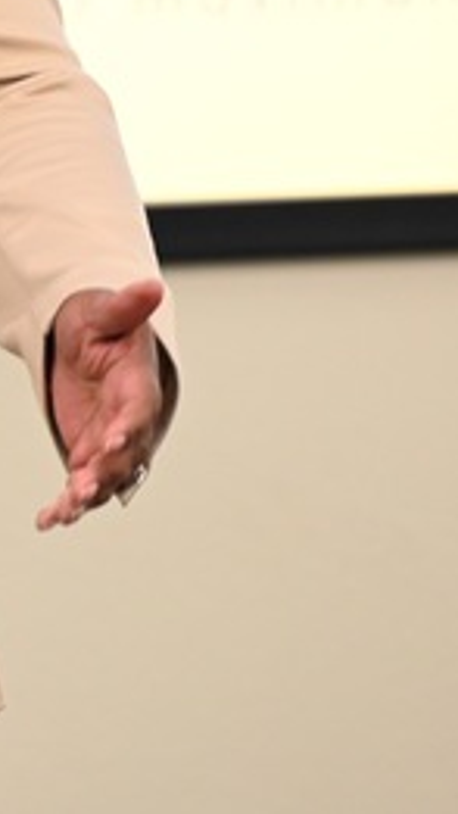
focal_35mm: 534
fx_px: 11518
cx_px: -417
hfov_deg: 2.3
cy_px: -235
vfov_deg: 4.0
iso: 2000
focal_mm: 130
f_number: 2.8
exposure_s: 1/160
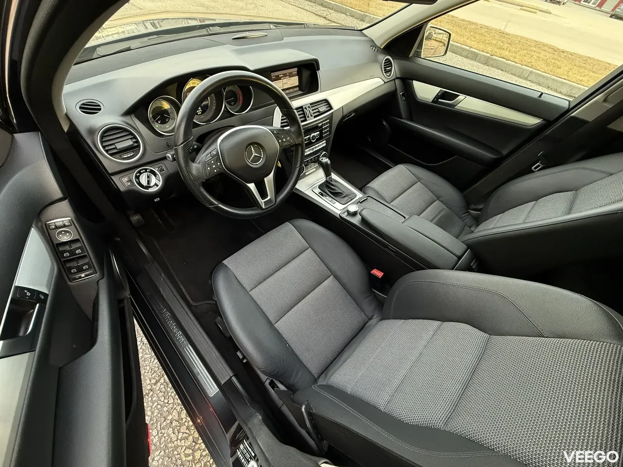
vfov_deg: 85.7
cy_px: 234
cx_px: 312
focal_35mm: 14
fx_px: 252
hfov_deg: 102.1
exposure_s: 1/93
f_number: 2.2
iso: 320
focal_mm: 2.22
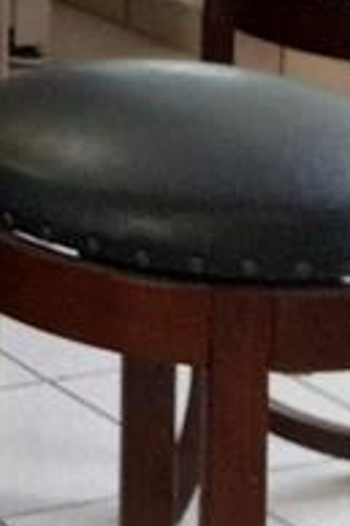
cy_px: -439
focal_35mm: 174
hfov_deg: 6.8
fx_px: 2542
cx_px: -822
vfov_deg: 11.0
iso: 125
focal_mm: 3.94
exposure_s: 1/60
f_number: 1.8
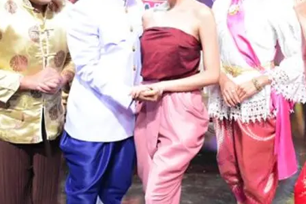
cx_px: 193
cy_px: 74
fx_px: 509
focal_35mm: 60
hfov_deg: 33.3
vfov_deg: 22.6
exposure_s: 1/500
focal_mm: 23
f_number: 3.8
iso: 8000
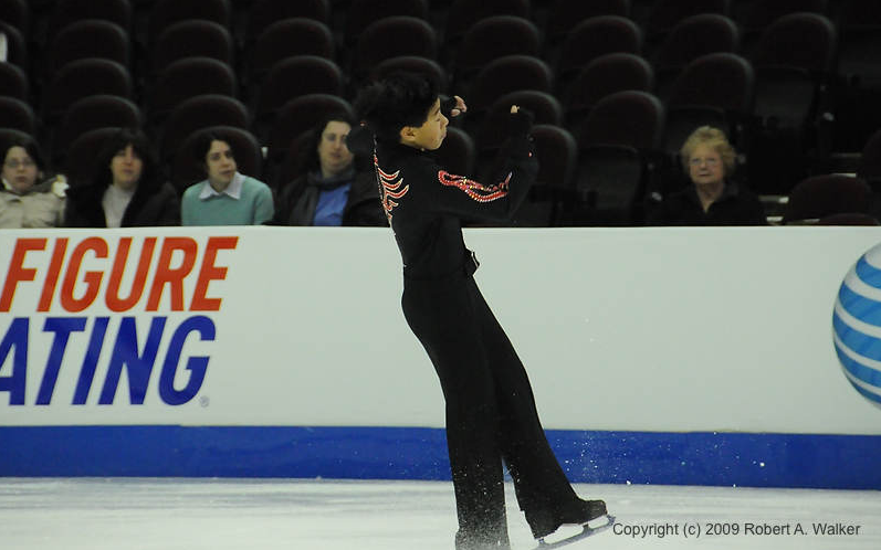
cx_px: 440
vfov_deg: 5.0
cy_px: 257
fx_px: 6266
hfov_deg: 8.0
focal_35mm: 261
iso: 3200
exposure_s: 1/1000
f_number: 5.6
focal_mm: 170
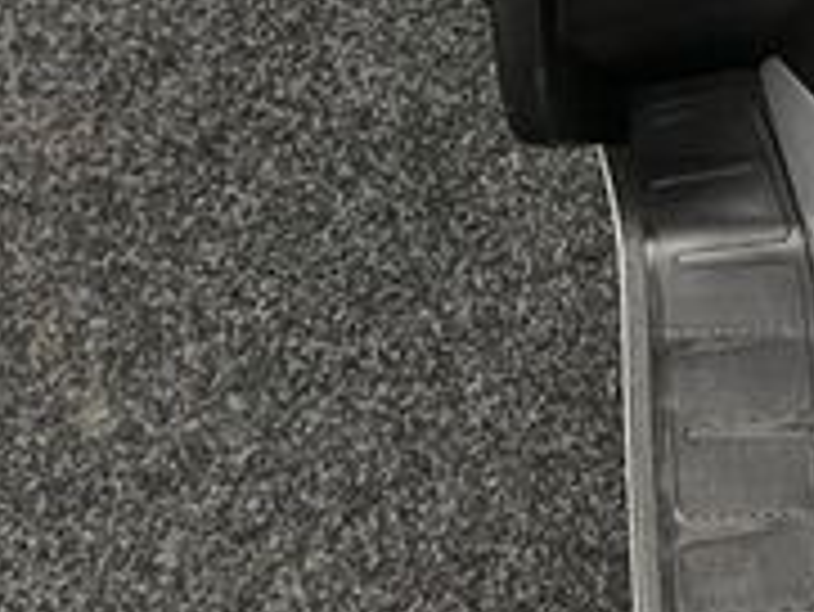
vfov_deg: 14.4
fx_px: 2165
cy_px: -436
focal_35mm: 92
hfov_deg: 19.0
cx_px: 1183
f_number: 1.6
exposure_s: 1/50
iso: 125
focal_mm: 5.1
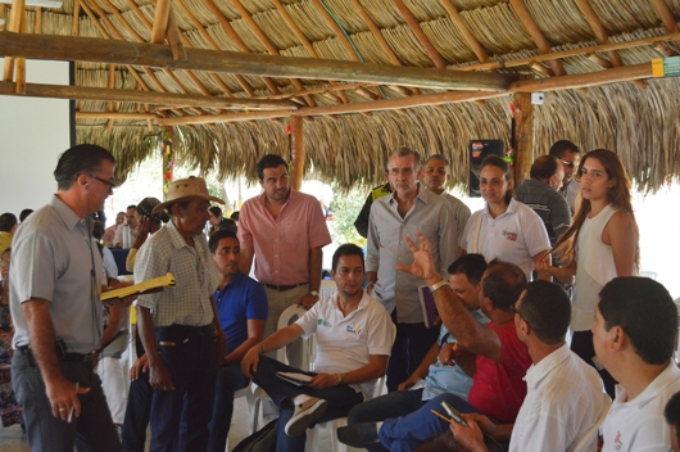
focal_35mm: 44
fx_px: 821
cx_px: 340
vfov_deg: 30.8
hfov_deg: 45.0
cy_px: 226
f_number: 4.5
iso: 800
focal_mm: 29
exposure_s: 1/160
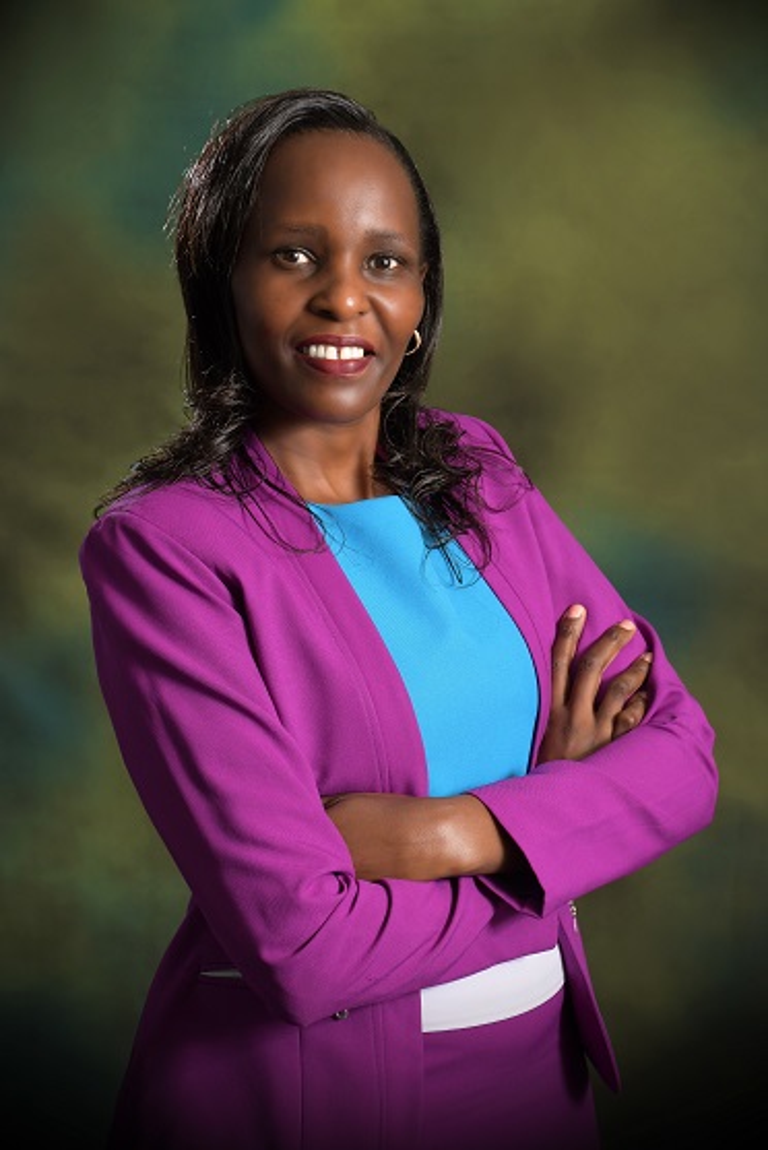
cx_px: 384
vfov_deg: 21.9
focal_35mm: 93
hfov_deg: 14.7
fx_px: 2972
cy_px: 575
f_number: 7.1
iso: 250
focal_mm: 62
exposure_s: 1/125
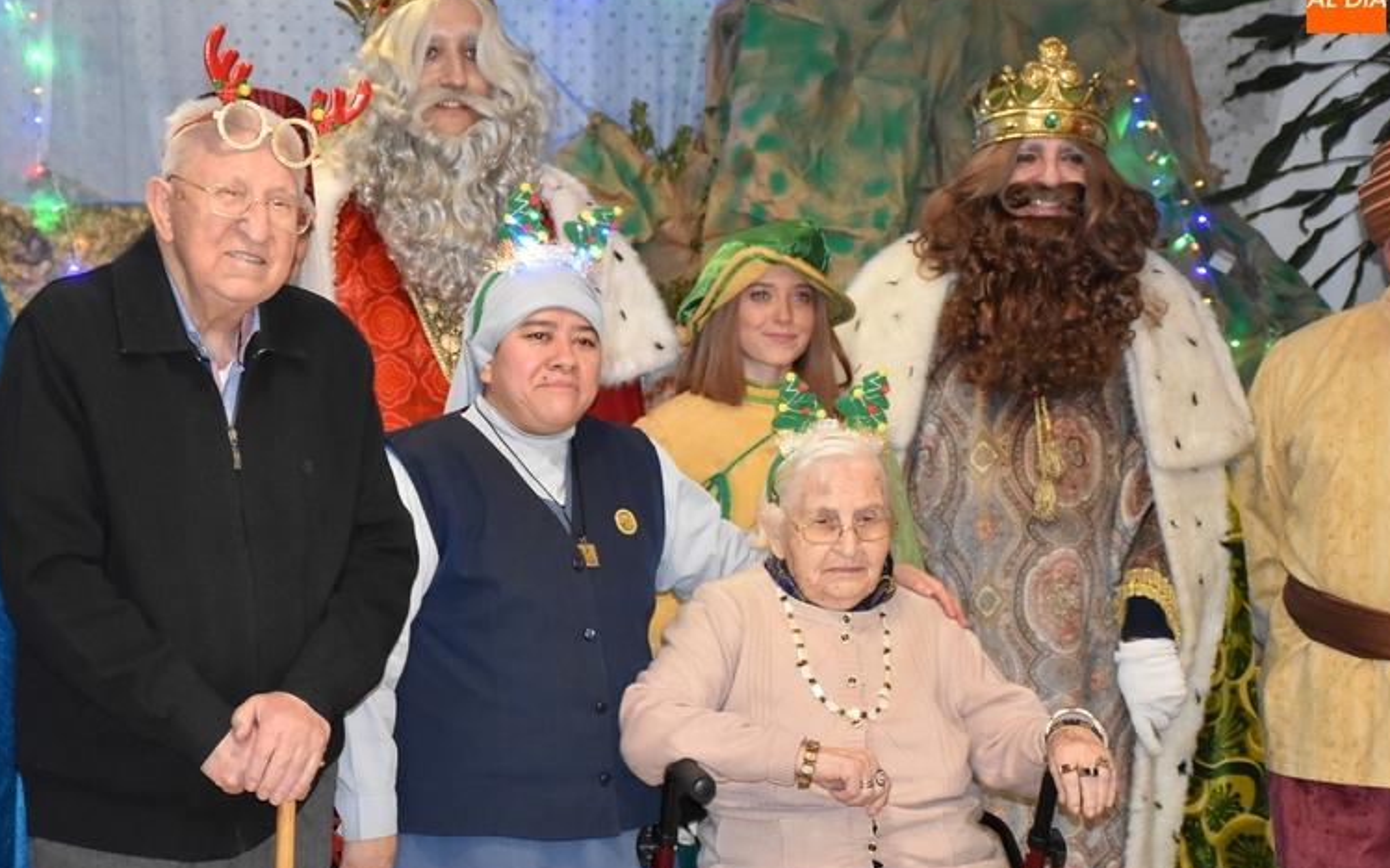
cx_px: 590
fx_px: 3485
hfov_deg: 22.5
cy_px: 475
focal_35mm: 92
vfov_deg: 14.2
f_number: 4.8
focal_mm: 50
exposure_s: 1/60
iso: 3200
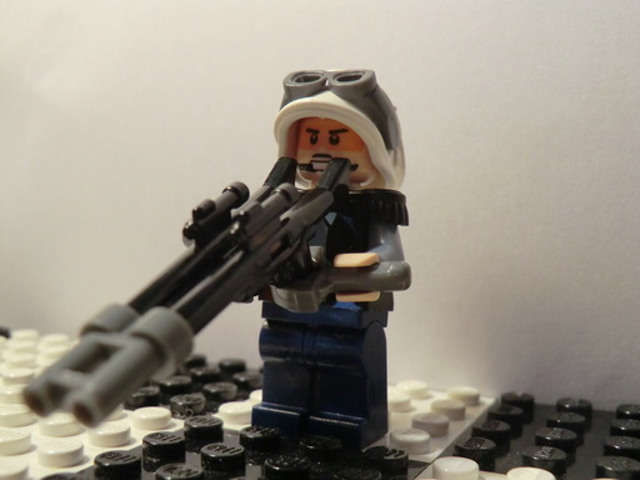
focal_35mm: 40
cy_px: 240
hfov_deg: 46.8
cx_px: 320
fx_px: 740
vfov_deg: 36.0
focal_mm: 7.1
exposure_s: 1/60
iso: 320
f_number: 3.8
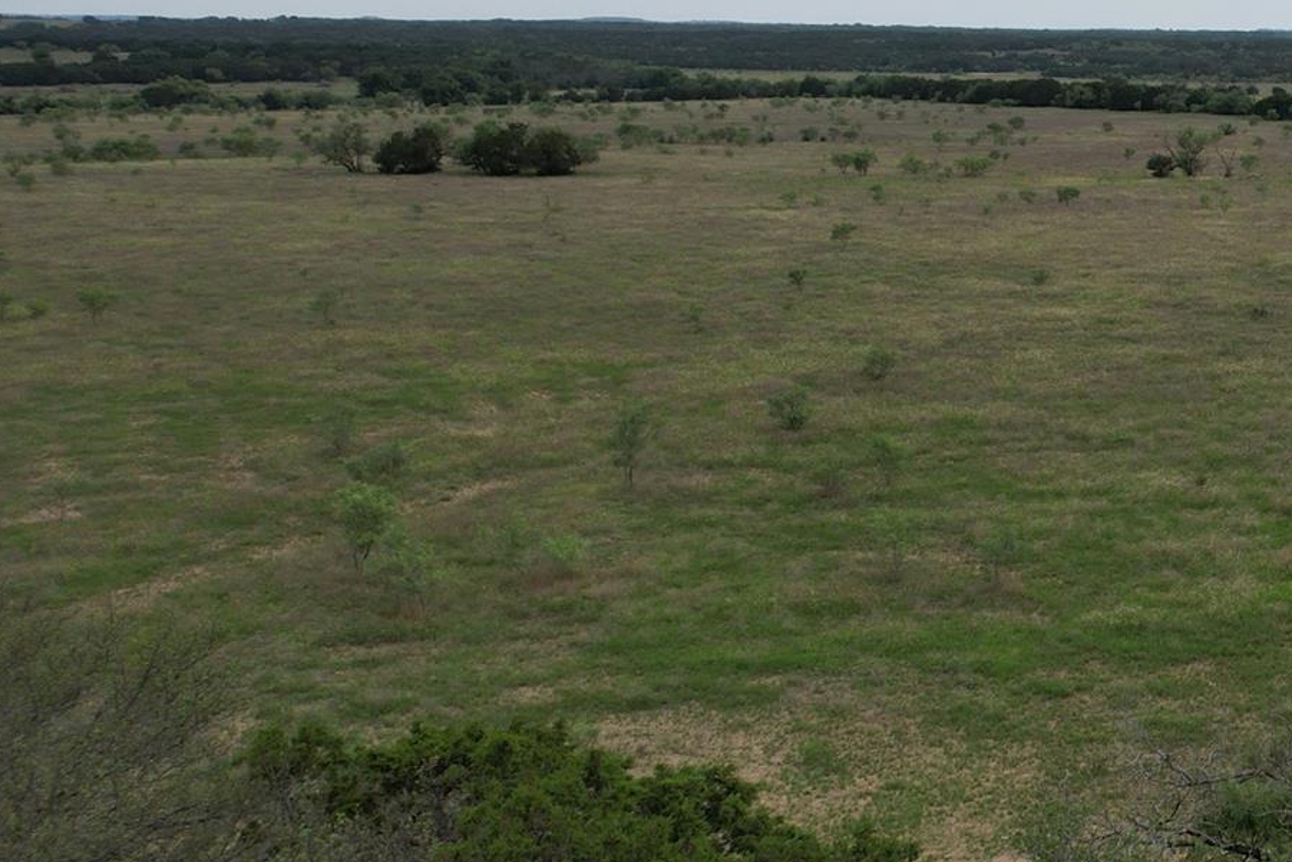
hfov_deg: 34.9
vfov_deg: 27.0
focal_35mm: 50
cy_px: 392
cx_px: 1367
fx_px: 1795
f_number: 2.8
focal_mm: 8.38
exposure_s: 1/2000
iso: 100
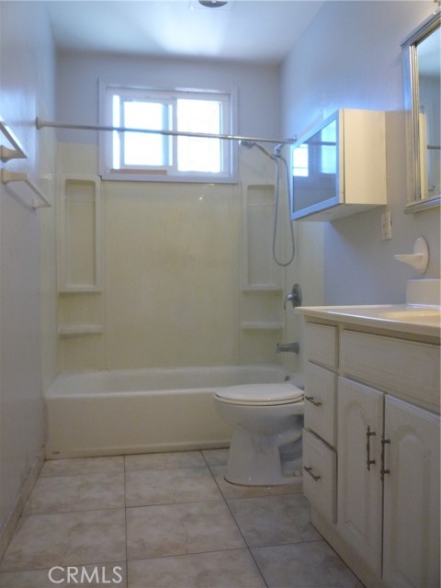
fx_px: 510
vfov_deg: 60.0
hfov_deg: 46.8
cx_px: 220
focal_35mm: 30
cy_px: 294
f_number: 3.3
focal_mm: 5.2
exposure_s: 1/30
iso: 250
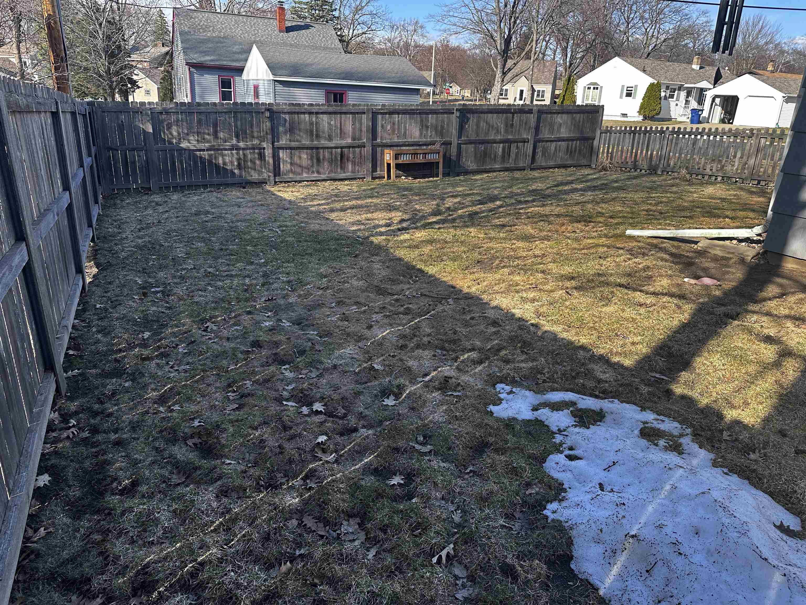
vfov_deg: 56.8
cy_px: 302
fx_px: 559
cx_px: 403
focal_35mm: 24
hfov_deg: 71.6
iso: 80
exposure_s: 1/1009
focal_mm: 6.86
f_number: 1.78
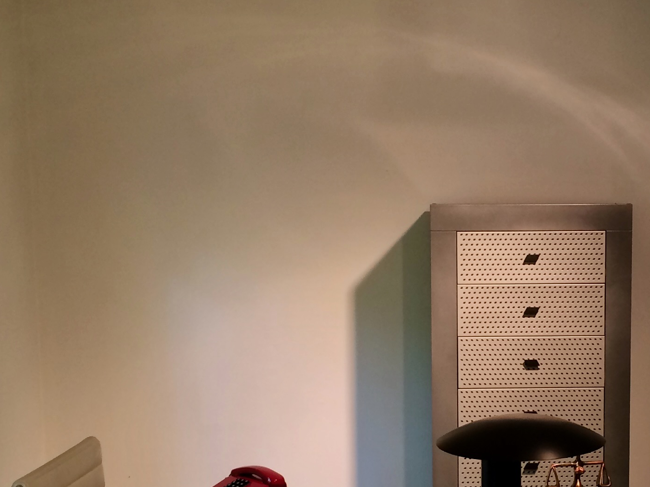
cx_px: 515
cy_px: 382
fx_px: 1314
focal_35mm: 70
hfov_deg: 27.3
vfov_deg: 20.8
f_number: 2.2
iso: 100
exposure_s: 1/33
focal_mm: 4.12
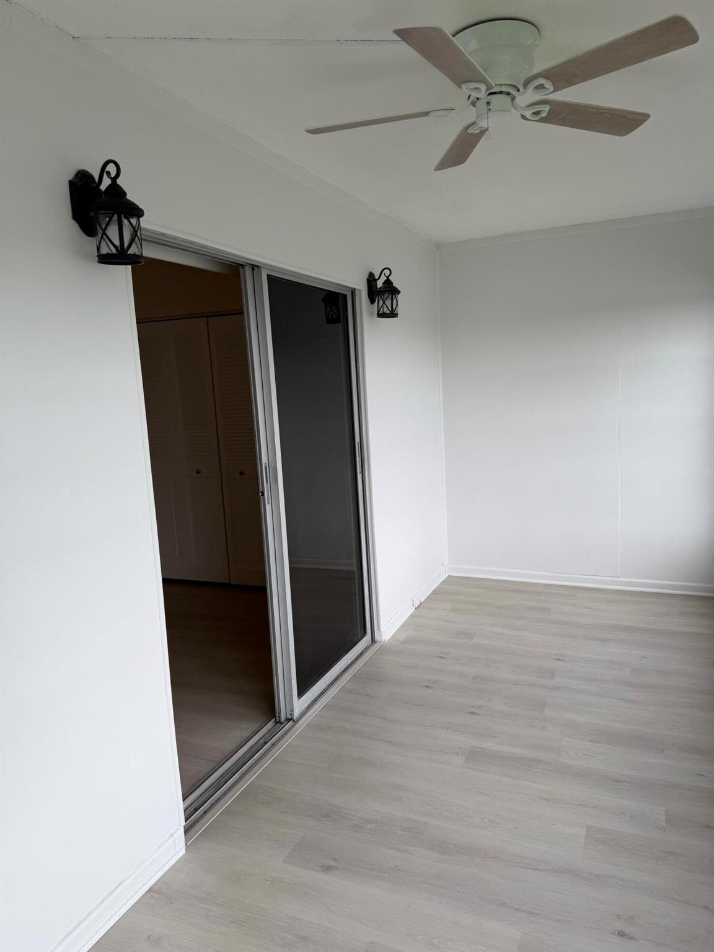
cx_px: 357
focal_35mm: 24
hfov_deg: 56.8
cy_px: 476
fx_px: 660
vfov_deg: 71.6
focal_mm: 6.76
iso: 80
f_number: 1.78
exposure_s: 1/497
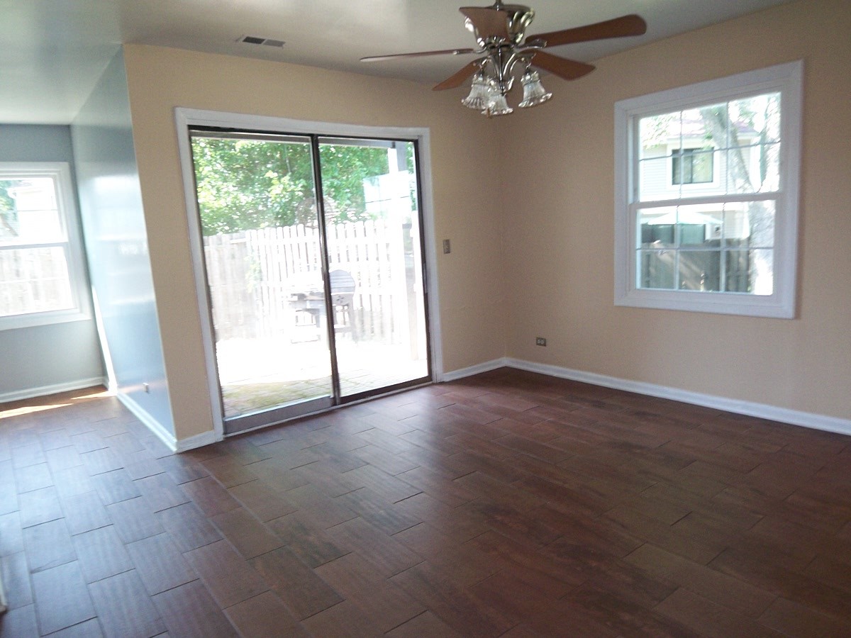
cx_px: 426
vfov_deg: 58.9
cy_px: 319
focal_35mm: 23
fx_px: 565
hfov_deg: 73.9
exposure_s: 1/30
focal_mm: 3.8
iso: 80
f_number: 2.8
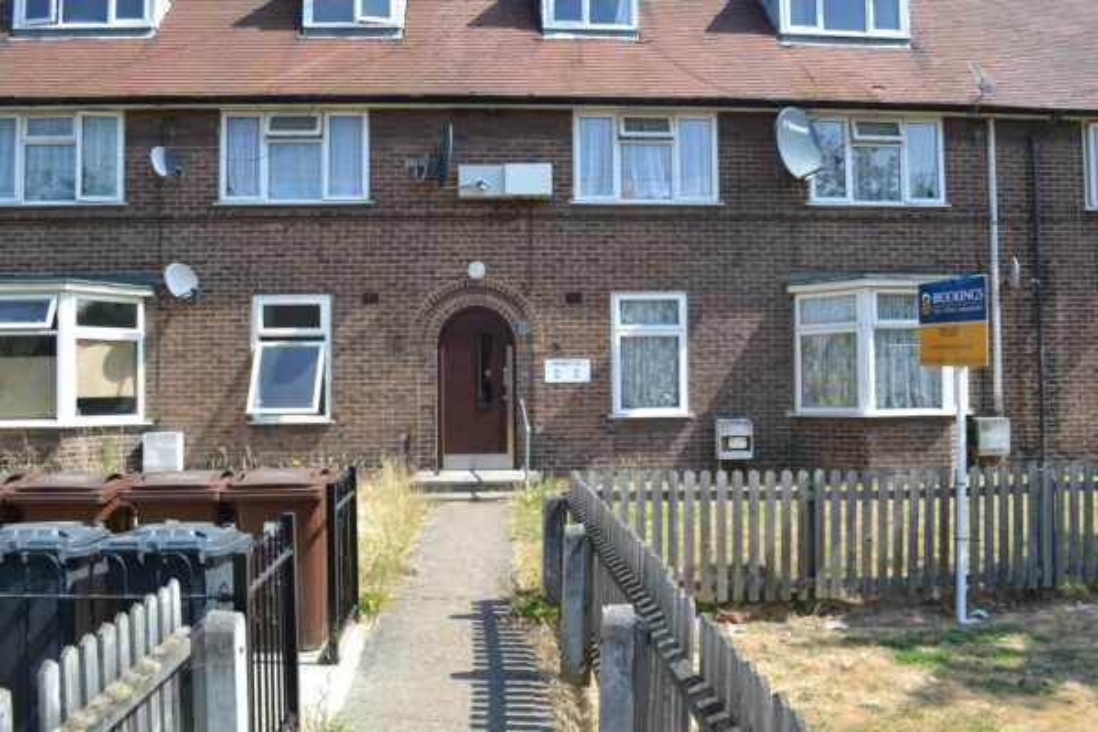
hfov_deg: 61.9
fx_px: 915
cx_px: 549
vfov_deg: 43.6
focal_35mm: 30
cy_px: 366
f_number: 7.1
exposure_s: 1/200
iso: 100
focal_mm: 20
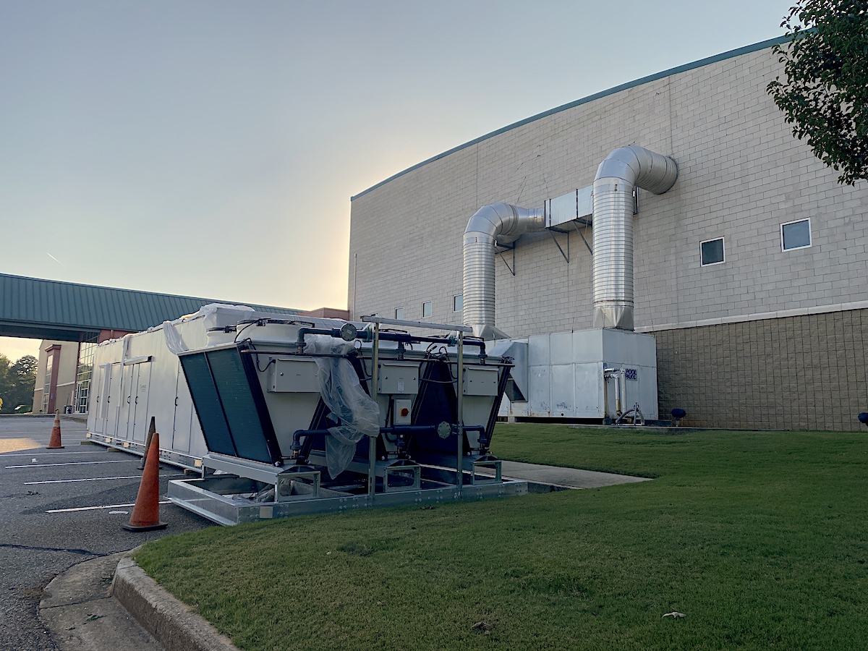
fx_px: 652
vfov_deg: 53.1
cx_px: 434
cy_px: 326
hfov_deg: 67.3
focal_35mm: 26
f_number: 1.8
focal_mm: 4.25
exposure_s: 1/2625
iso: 32
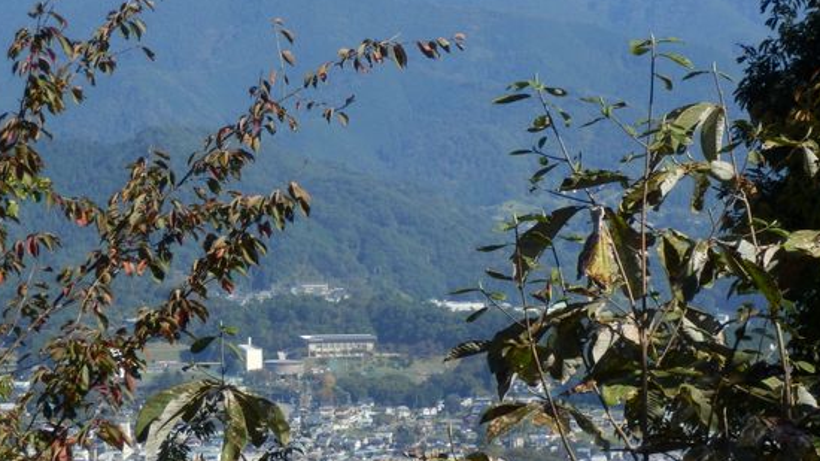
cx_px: 385
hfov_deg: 12.2
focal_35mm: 176
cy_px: 198
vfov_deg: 6.9
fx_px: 3826
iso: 80
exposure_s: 1/320
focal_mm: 19.6
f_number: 5.5
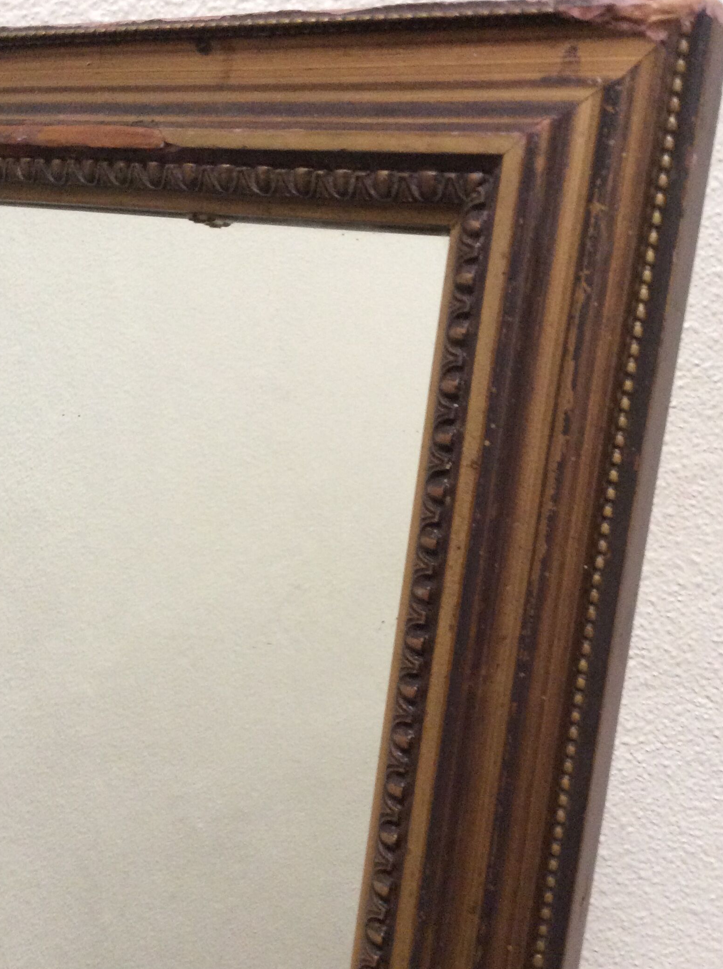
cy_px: 511
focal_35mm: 40
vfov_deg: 46.8
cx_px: 358
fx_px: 1117
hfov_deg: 35.9
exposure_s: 1/25
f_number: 2.4
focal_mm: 3.3
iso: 250
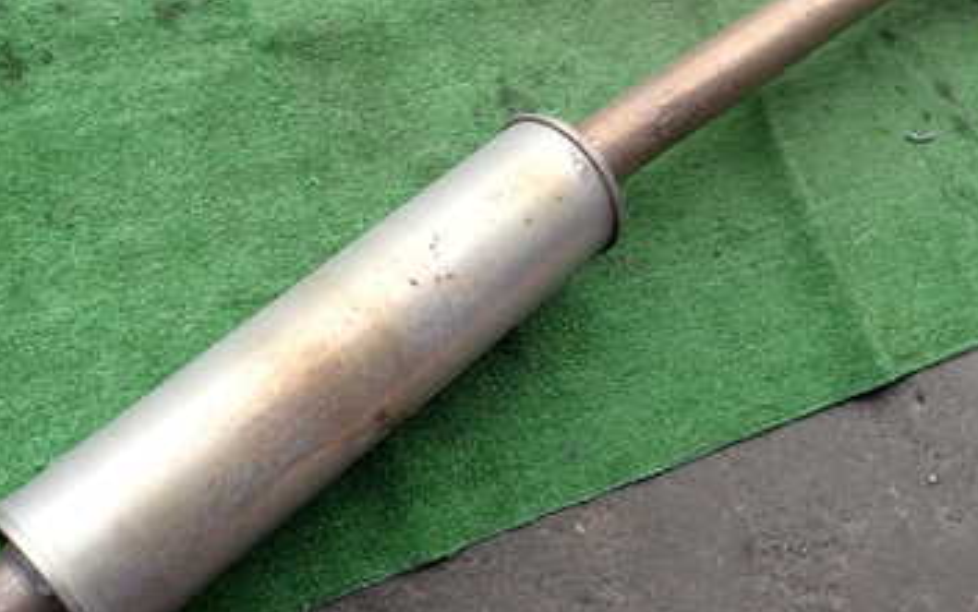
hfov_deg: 44.3
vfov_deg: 28.6
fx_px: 1200
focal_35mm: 45
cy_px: 310
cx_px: 463
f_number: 2.8
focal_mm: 4.5
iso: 100
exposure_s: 1/160
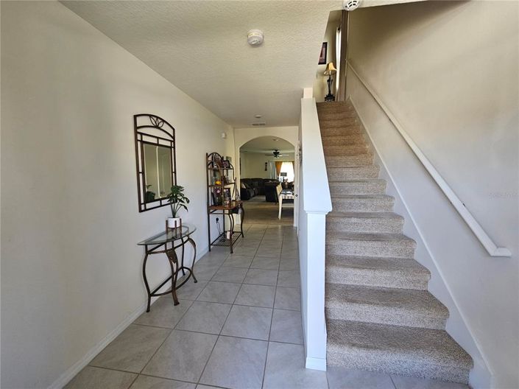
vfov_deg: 89.9
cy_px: 194
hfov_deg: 106.2
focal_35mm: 13
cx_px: 260
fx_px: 195
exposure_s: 1/60
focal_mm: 2.2
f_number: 2.2
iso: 125
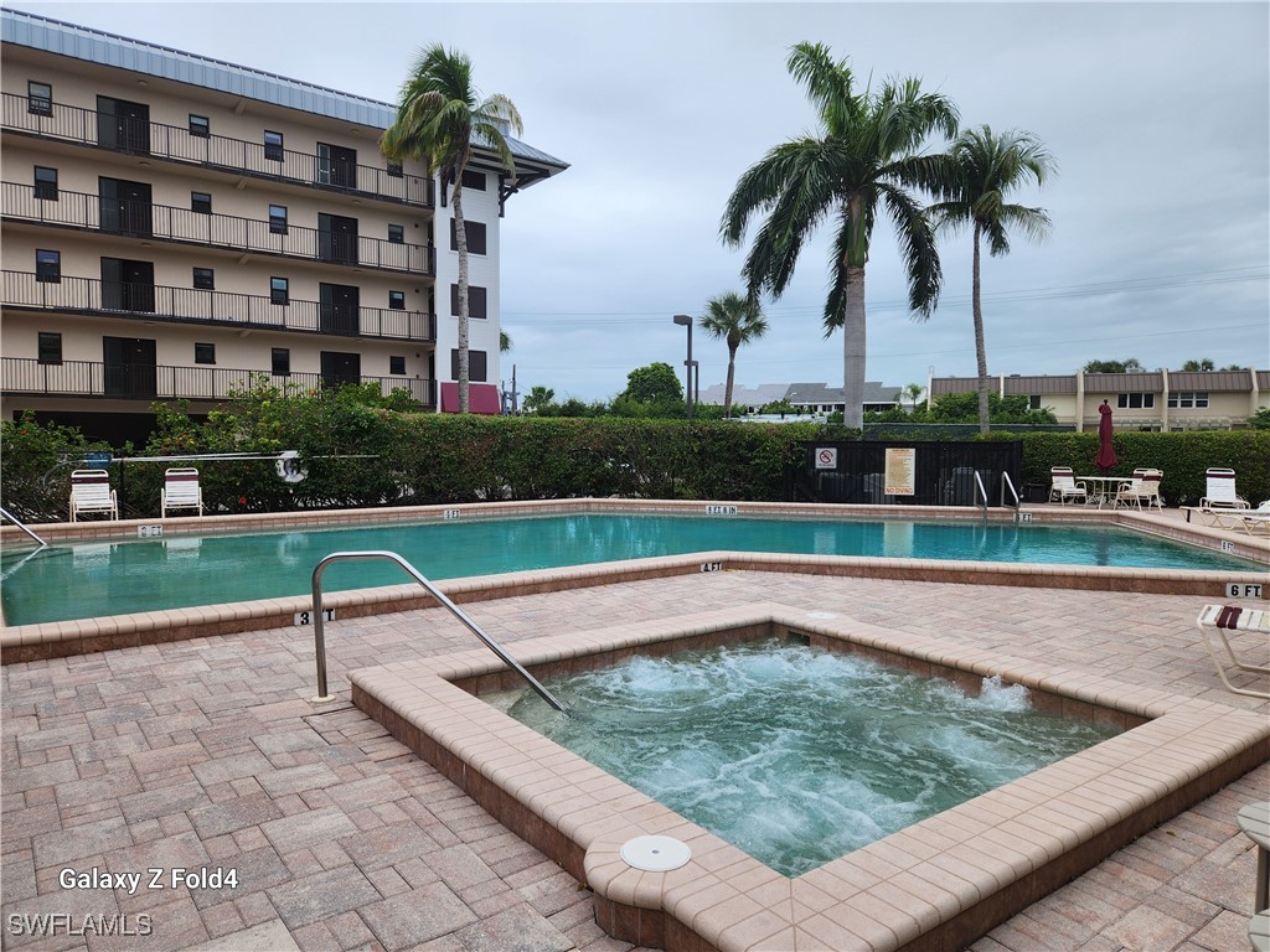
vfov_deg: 58.9
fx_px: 844
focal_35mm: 23
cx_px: 635
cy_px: 476
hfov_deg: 73.9
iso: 20
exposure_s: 1/754
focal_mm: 5.4
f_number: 1.8
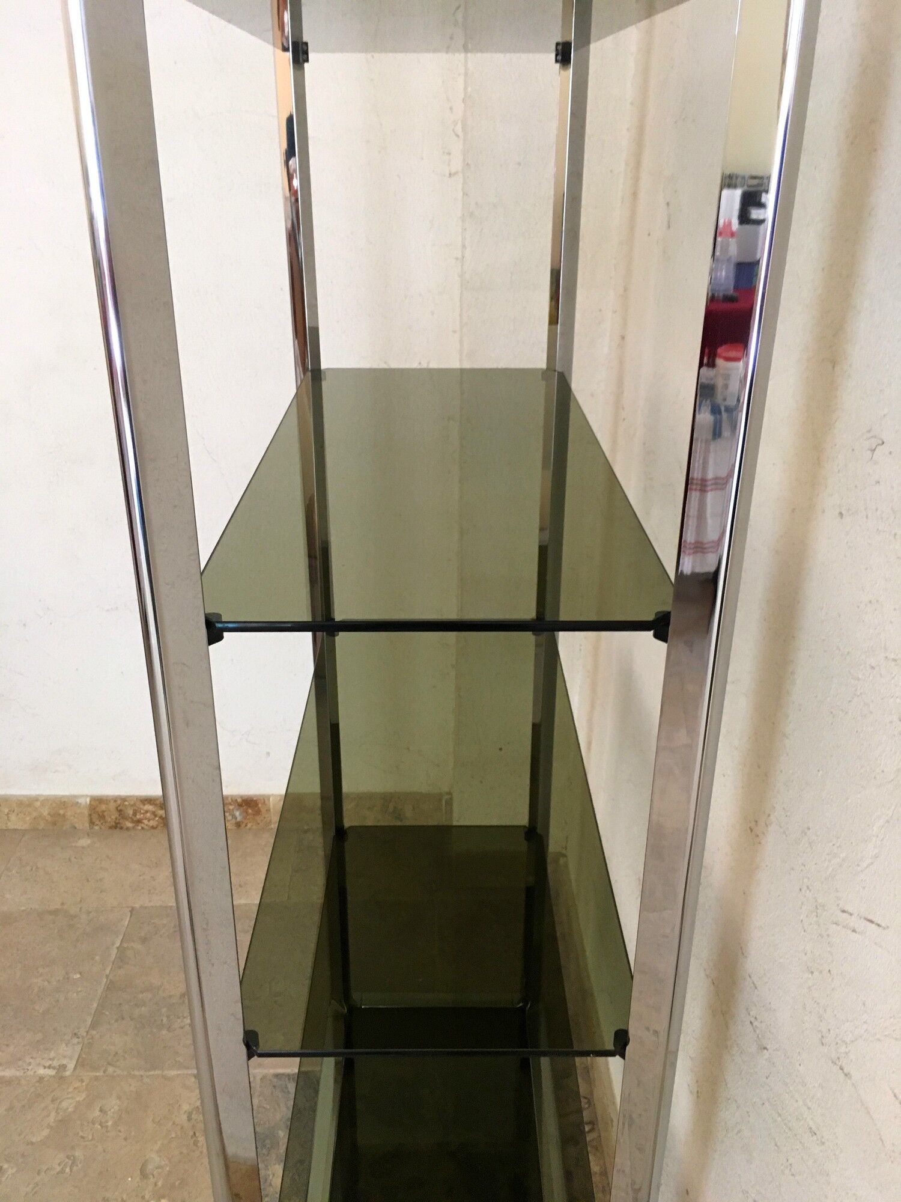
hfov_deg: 48.2
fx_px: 1006
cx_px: 450
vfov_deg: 61.7
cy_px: 601
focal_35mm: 29
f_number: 2.2
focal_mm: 4.15
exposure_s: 1/33
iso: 200
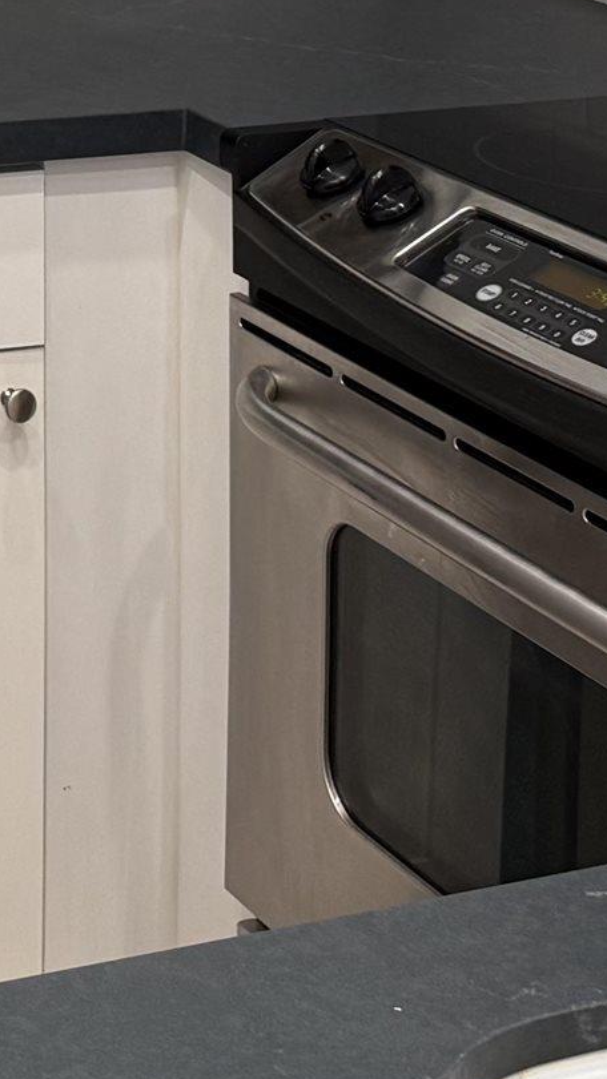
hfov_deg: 11.5
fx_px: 2834
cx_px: -430
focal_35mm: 99
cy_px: -438
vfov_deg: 19.4
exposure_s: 1/120
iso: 125
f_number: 1.78
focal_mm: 6.76
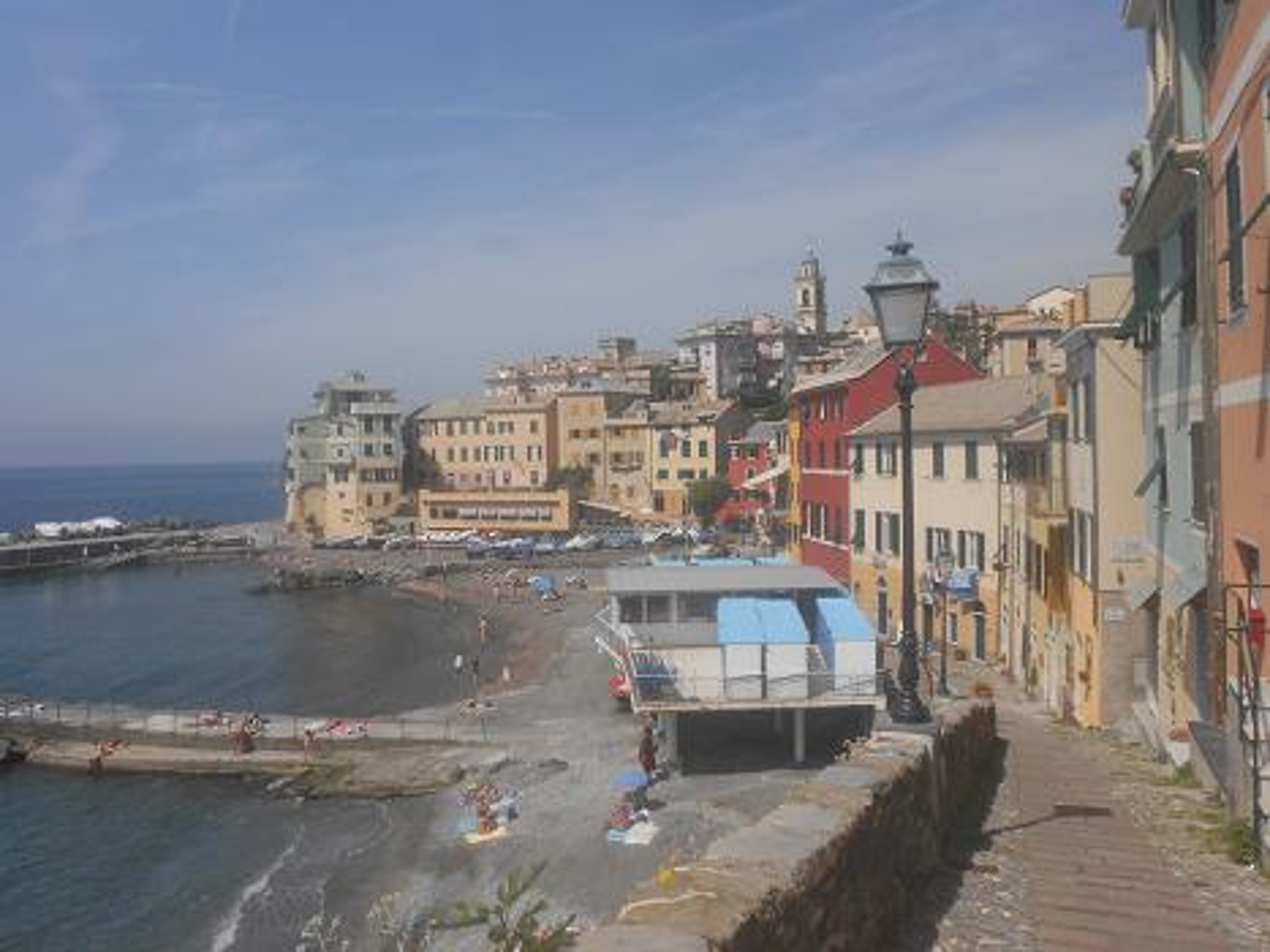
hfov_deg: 61.7
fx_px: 1064
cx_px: 635
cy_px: 476
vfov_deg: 48.2
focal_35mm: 29
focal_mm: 5.1
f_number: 8.5
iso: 80
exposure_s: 1/250
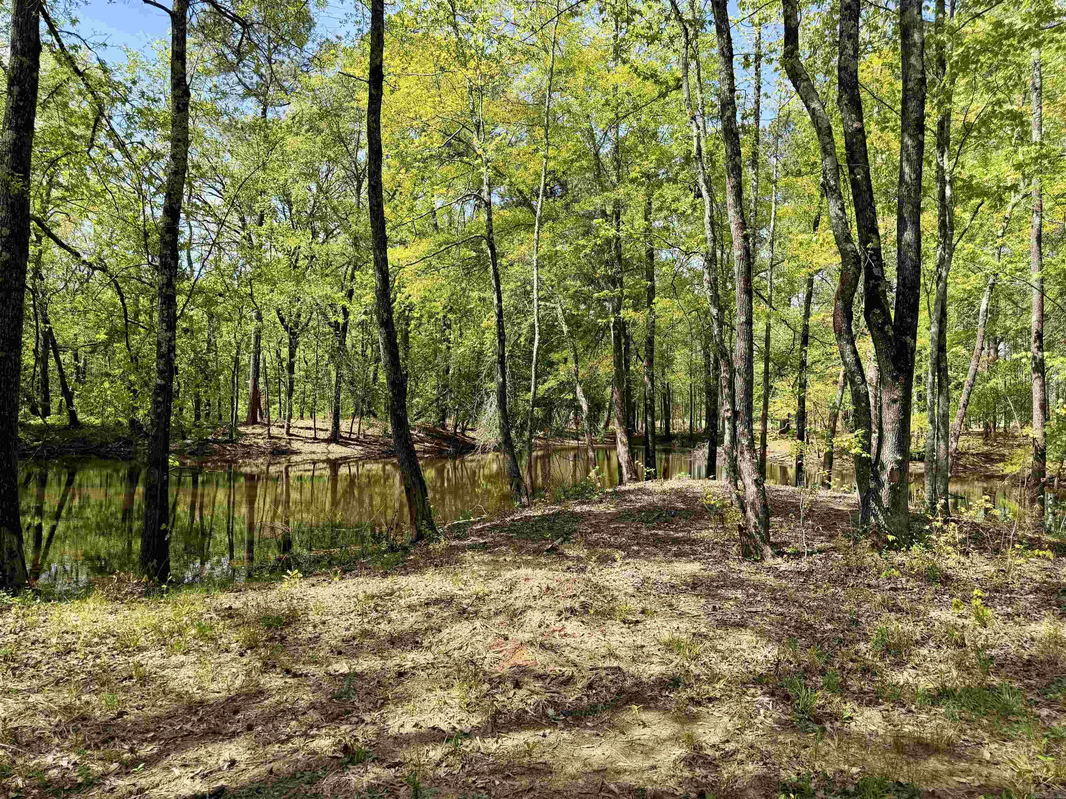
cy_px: 400
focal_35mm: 24
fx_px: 739
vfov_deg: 56.8
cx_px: 533
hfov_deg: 71.6
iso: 80
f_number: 1.78
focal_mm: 6.76
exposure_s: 1/1271
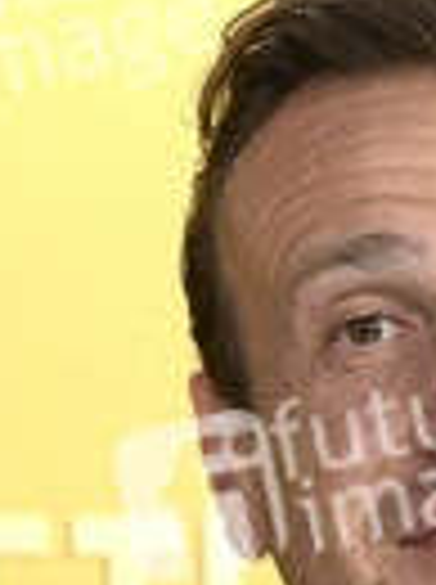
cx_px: 479
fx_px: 6099
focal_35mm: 362
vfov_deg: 5.5
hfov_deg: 4.1
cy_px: 702
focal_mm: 122
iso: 2500
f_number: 6.3
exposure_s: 1/250
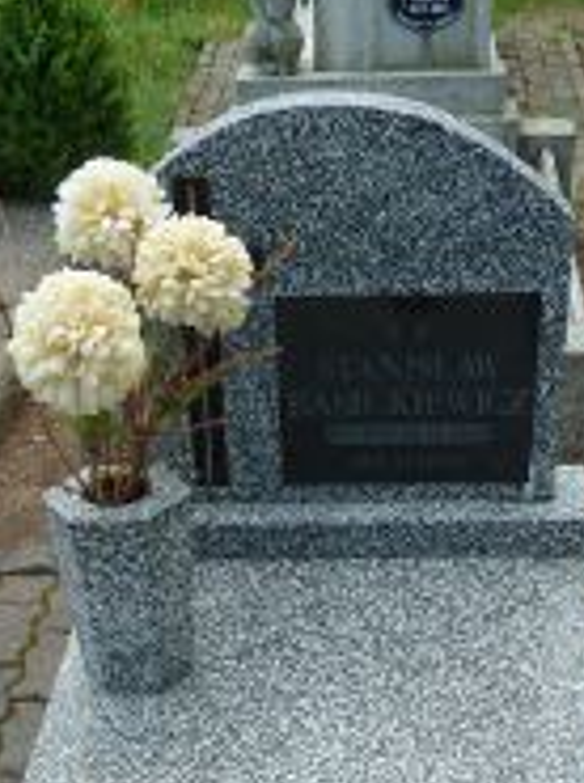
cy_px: 923
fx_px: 1467
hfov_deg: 22.5
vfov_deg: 26.7
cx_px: 313
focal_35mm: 65
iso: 80
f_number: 4
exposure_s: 1/160
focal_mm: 4.1
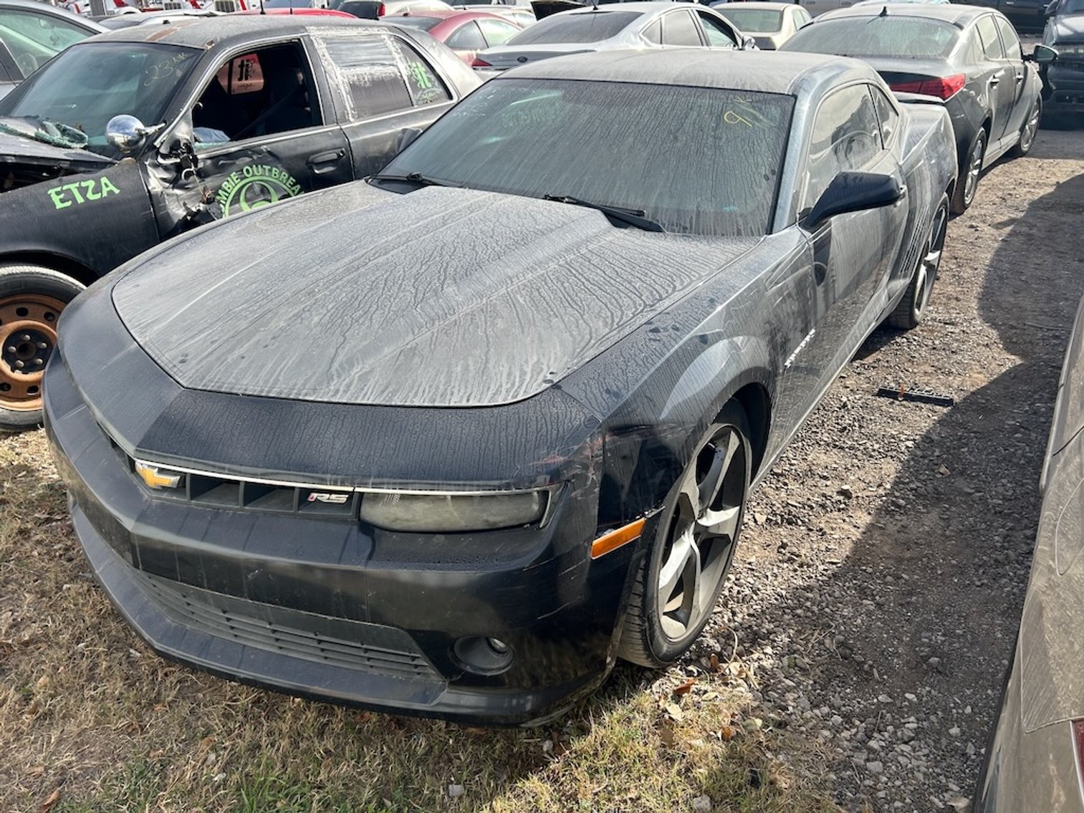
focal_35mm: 26
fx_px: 814
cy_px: 406
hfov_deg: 67.3
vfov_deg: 53.1
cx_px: 542
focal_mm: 5.7
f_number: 1.5
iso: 50
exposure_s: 1/2353
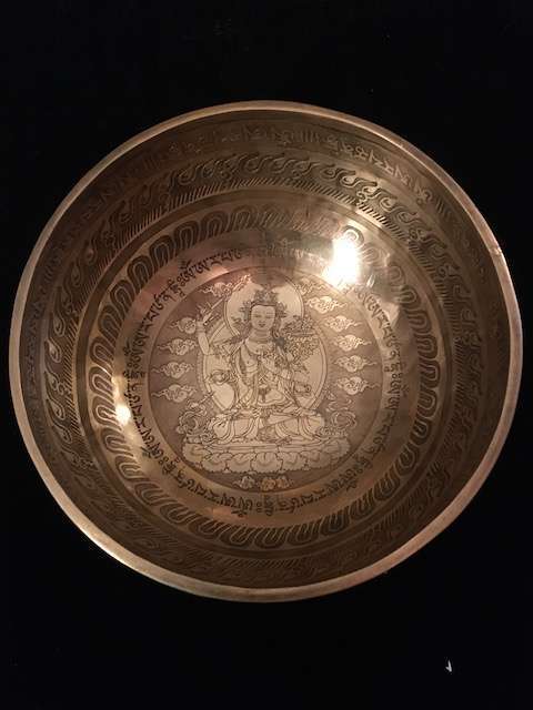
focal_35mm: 29
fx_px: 595
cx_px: 266
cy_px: 355
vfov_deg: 61.7
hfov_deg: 48.2
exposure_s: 1/17
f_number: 2.2
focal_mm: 4.15
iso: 400
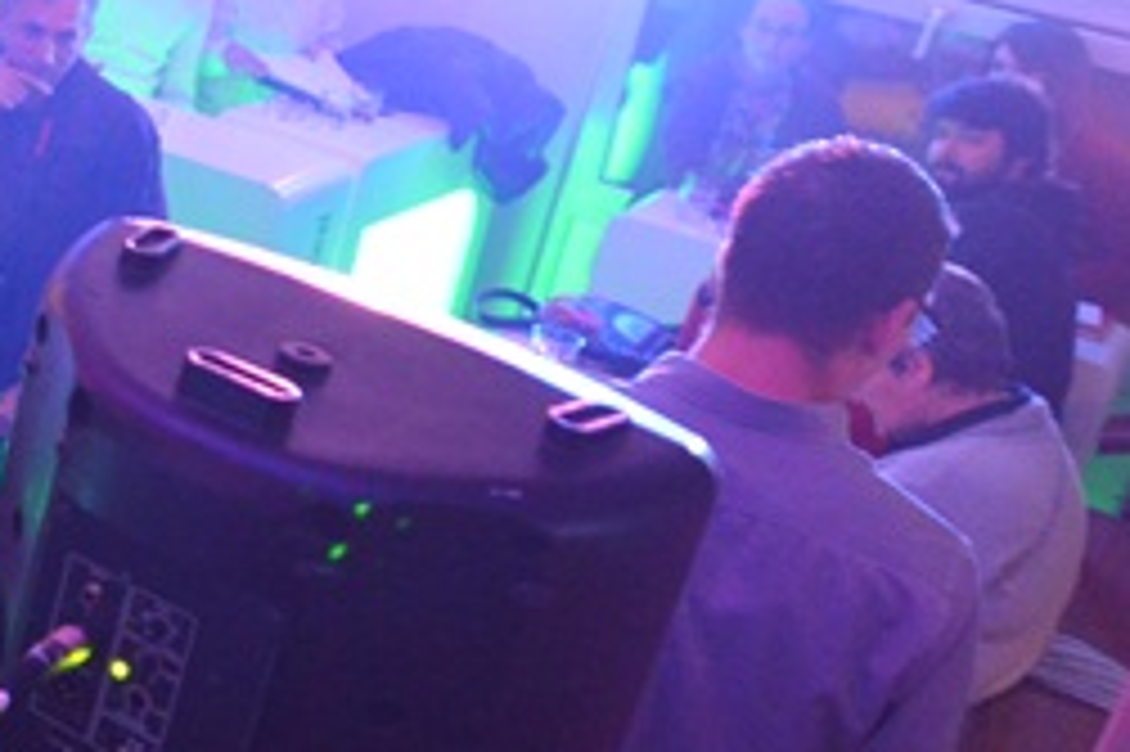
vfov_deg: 22.0
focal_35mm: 61
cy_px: 160
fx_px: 1913
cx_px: -473
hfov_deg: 26.1
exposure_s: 1/40
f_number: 2.8
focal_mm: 17
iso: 3200
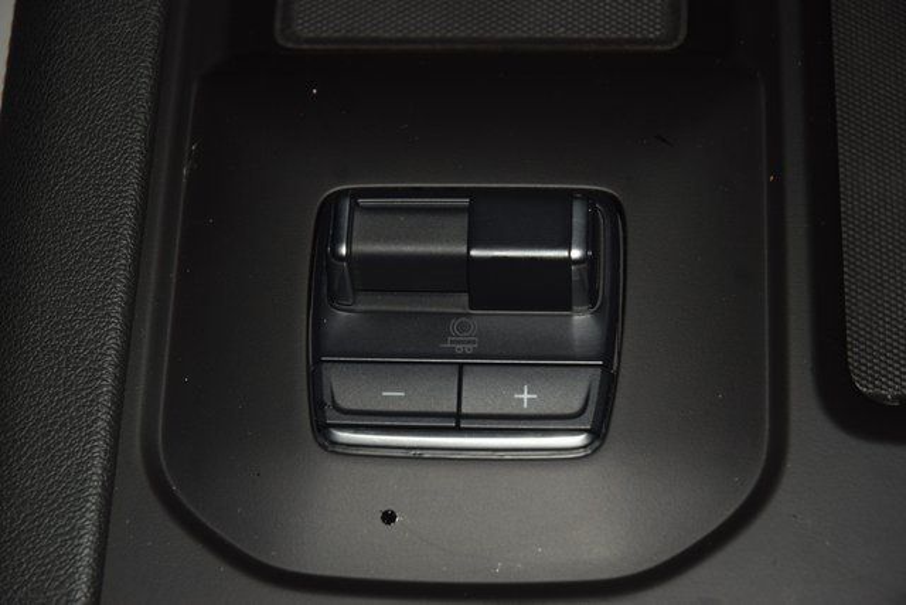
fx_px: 2643
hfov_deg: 19.5
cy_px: 302
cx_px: 453
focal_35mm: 105
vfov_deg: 13.0
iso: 100
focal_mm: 70
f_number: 8
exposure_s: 1/125
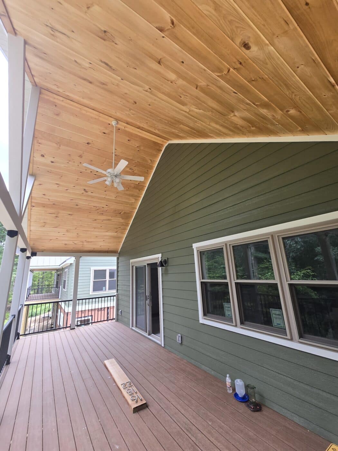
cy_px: 226
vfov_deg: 106.2
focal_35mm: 13
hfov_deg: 89.9
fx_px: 169
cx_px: 169
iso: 125
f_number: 2.2
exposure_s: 1/359
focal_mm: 2.2
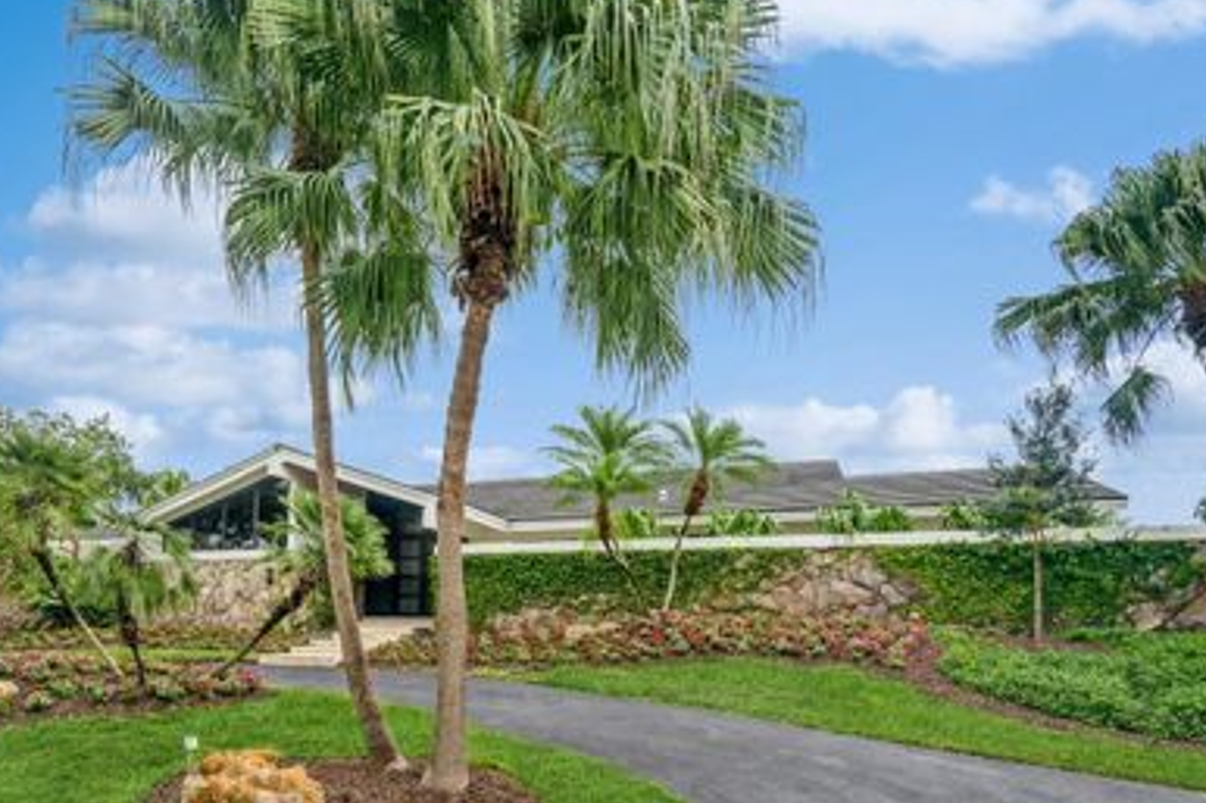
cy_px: 426
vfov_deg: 57.1
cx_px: 484
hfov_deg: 77.7
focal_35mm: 22
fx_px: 737
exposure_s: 1/125
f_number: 8
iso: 200
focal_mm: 17
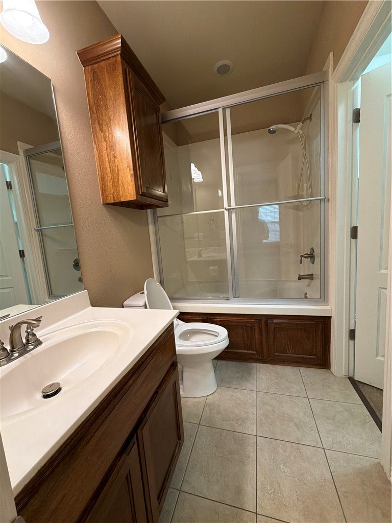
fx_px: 211
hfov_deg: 85.7
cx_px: 196
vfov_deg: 102.1
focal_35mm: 14
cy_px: 262
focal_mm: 2.22
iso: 320
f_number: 2.2
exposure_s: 1/60
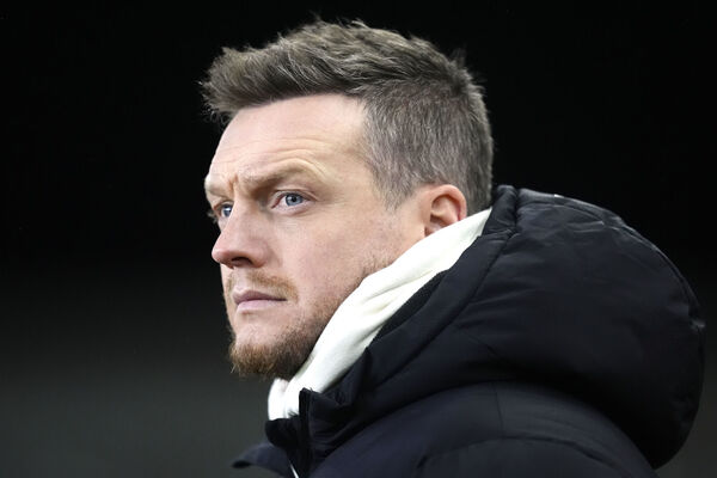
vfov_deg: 3.4
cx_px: 358
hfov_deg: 5.2
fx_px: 7966
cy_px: 239
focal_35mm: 400
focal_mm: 400
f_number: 2.8
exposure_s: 1/2000
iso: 5000
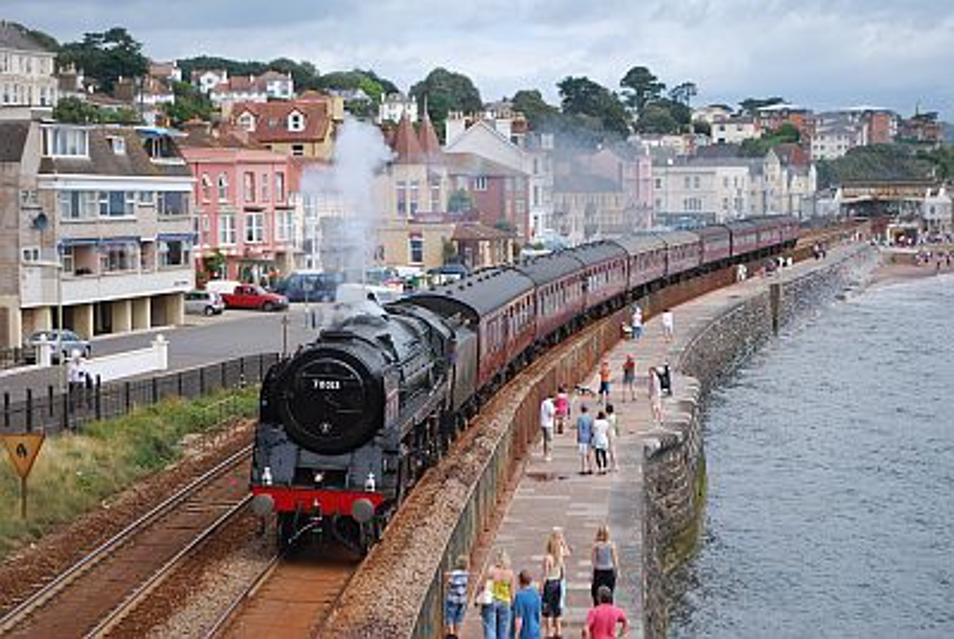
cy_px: 320
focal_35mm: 82
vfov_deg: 16.6
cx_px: 477
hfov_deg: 24.6
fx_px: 2189
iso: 200
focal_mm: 55
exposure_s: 1/500
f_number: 5.6
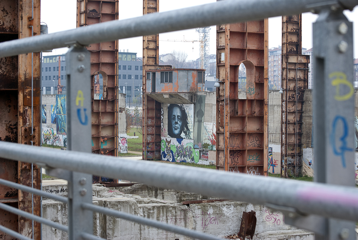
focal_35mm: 82
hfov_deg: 24.6
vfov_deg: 16.6
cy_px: 120
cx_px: 179
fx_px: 821
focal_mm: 55
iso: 200
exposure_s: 1/50
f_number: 9
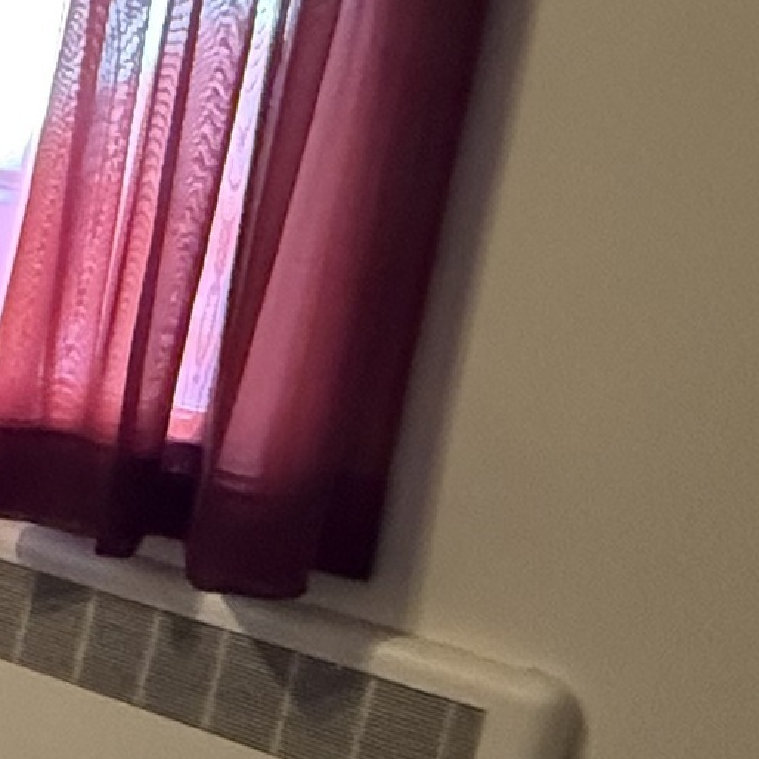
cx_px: -1258
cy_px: 351
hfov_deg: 13.3
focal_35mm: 74
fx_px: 1836
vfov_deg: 23.4
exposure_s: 1/60
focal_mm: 2.22
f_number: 2.2
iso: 800
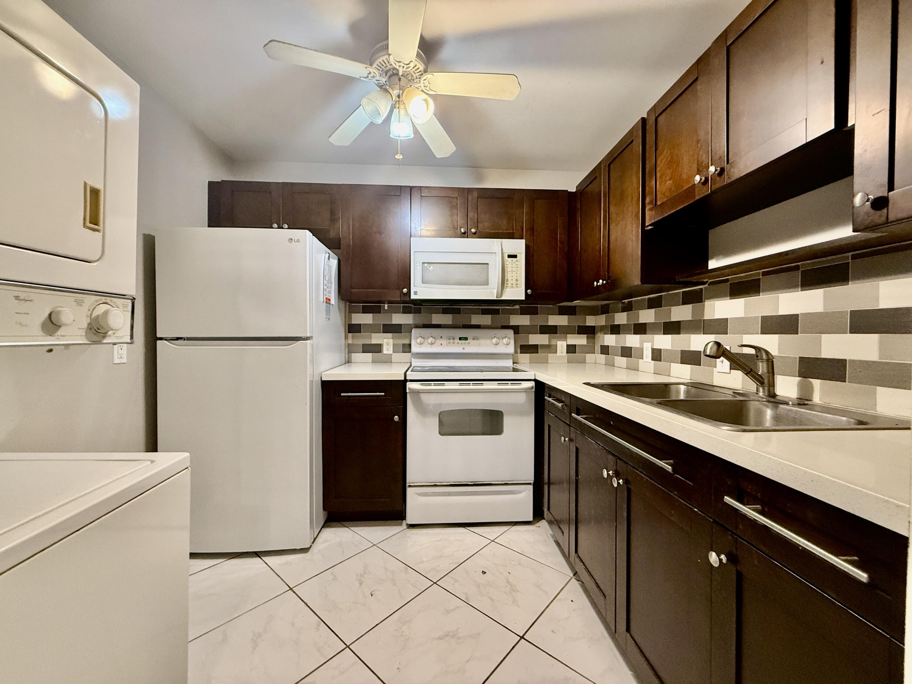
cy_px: 342
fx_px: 369
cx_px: 456
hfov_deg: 102.1
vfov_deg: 85.7
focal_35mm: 14
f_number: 2.2
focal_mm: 2.22
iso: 500
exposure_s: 1/60
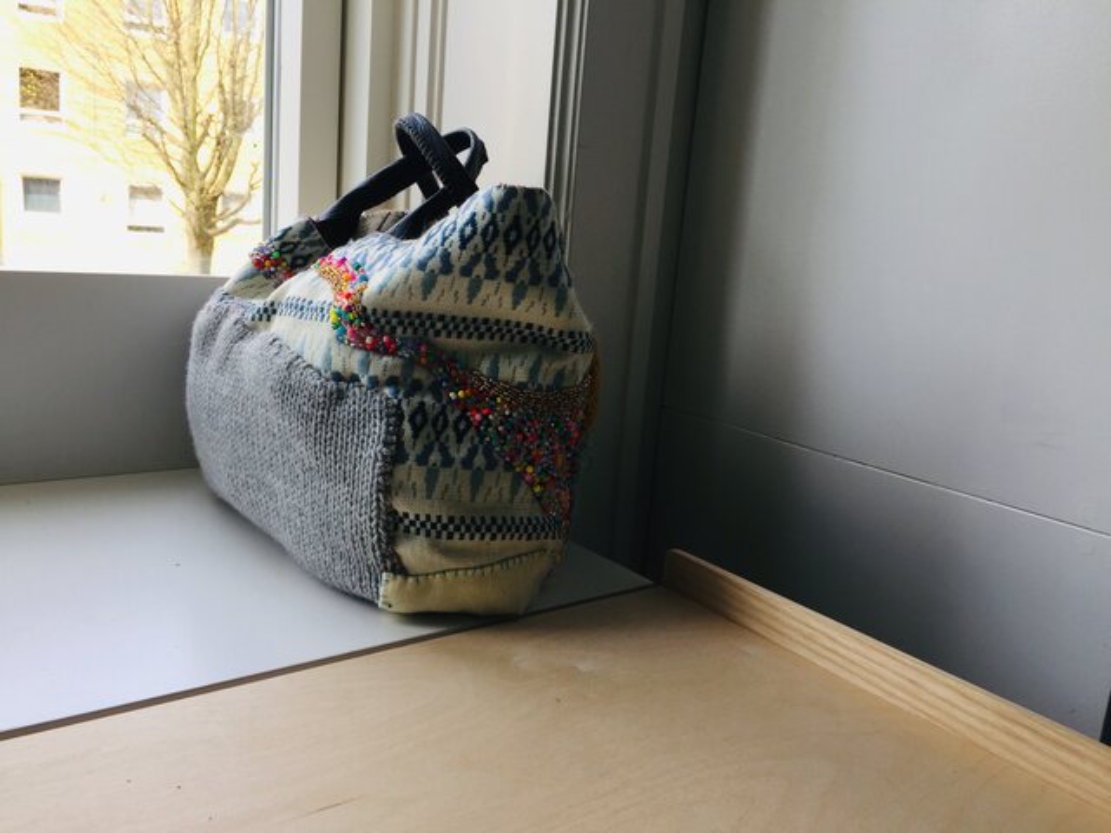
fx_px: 931
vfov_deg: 48.2
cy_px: 416
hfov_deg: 61.7
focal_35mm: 29
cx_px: 556
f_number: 2.2
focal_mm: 4.15
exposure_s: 1/146
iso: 32
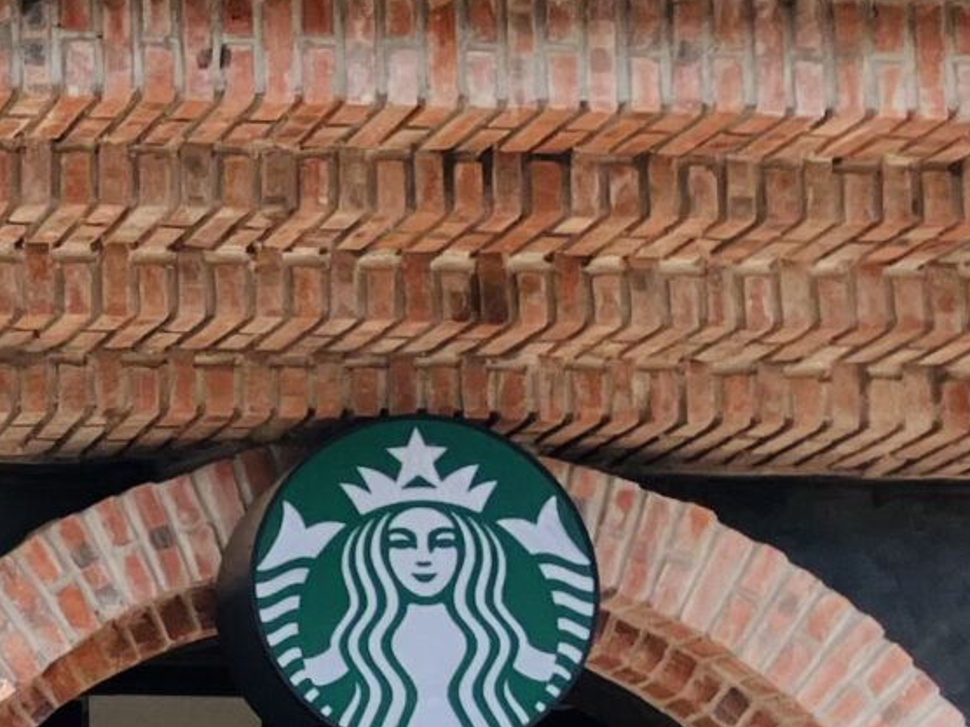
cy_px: 952
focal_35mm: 129
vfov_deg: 11.2
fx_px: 3615
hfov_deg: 13.4
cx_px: -869
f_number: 1.8
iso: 32
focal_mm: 3.99
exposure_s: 1/694
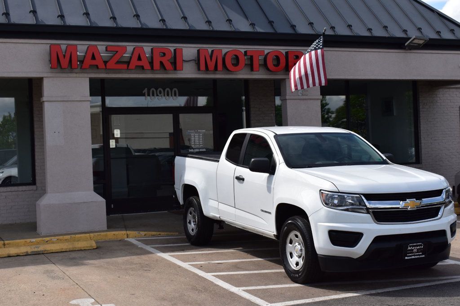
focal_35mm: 52
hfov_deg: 37.9
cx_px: 230
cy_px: 153
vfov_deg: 25.7
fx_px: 671
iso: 320
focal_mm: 35
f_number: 11
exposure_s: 1/500
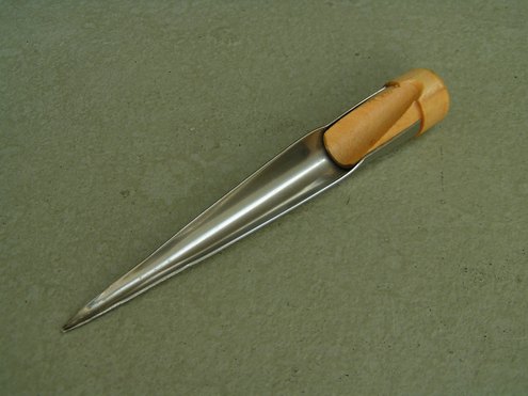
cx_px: 264
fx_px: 579
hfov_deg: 49.0
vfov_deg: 37.7
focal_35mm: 38
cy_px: 198
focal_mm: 5.8
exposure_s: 1/60
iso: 50
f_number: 4
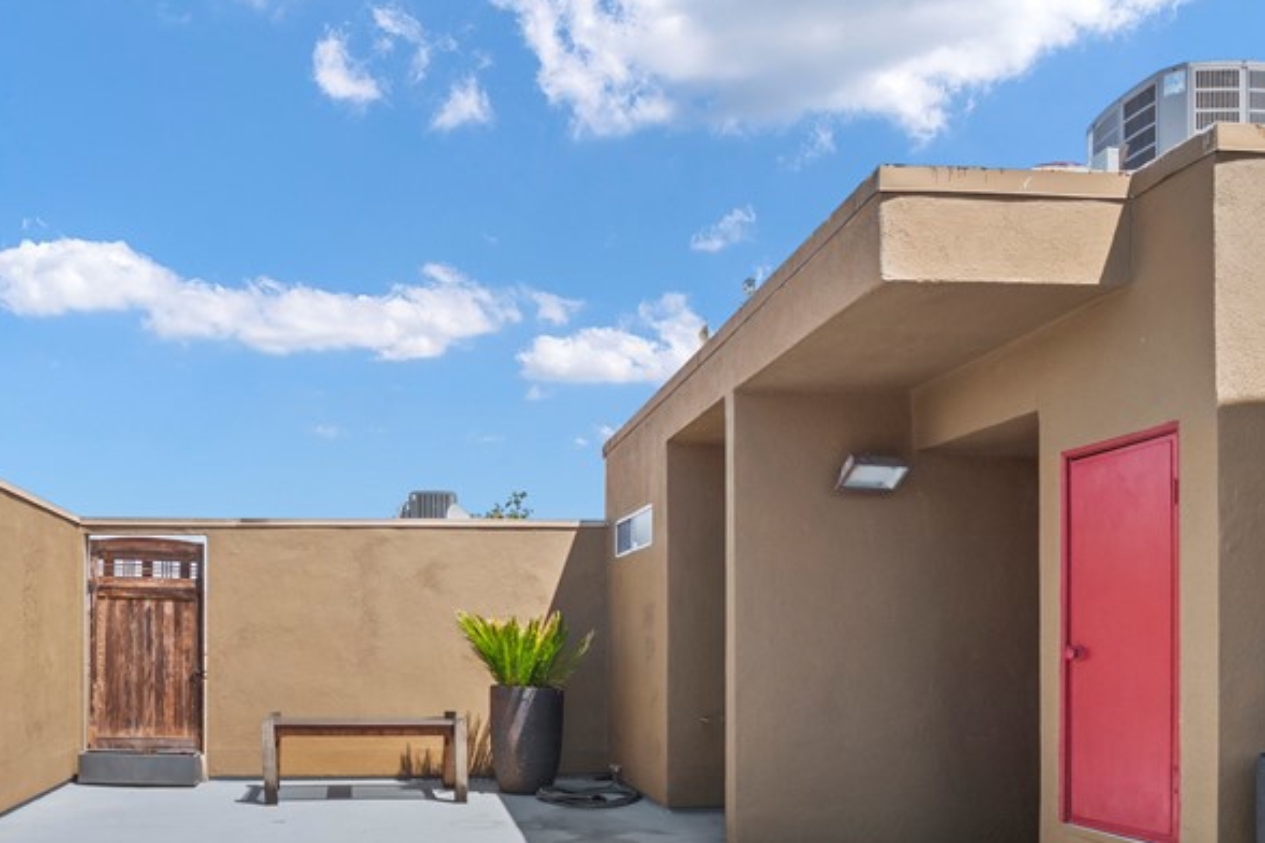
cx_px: 432
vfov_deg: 42.9
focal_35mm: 29
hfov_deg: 62.2
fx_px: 1019
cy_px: 673
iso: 200
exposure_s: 1/200
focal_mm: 8
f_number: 8
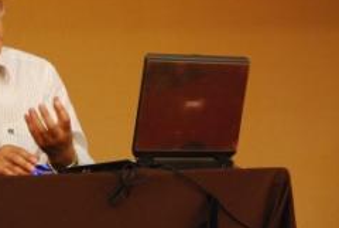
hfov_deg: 7.7
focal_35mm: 266
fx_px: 2509
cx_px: 48
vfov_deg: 5.2
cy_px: 59
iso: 1600
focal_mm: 95
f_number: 5.3
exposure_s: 1/15
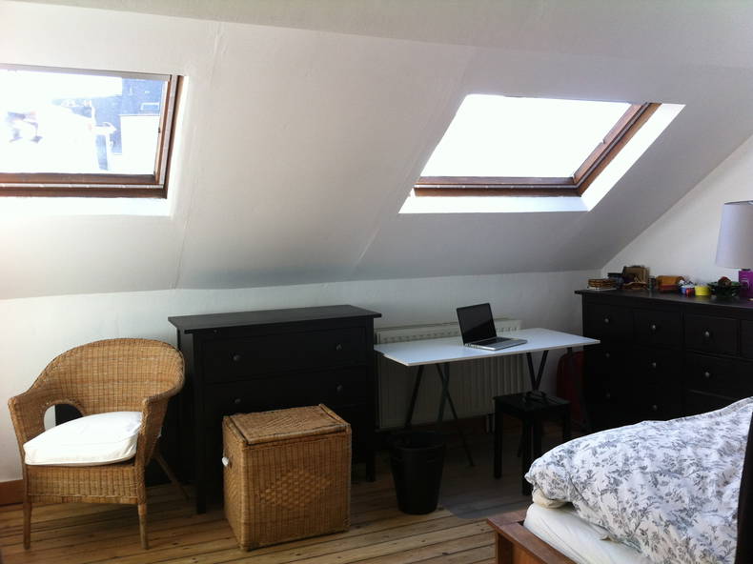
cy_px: 282
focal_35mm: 35
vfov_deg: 40.7
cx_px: 376
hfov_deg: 52.6
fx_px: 761
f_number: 2.8
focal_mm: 3.85
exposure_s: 1/120
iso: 100
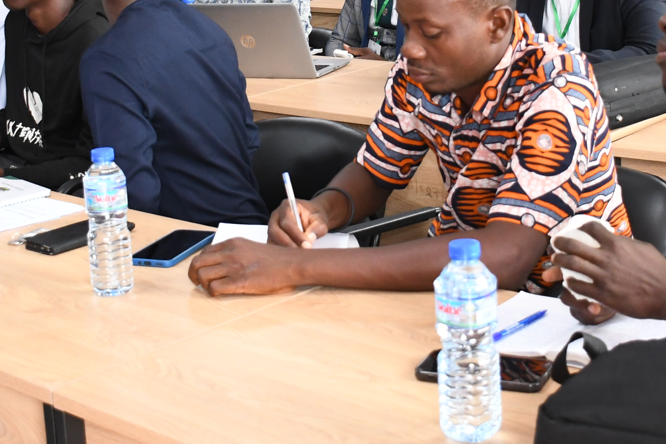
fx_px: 1350
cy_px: -49
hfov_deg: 27.7
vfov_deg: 18.0
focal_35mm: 73
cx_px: 392
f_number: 3.5
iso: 1600
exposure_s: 1/250
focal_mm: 18
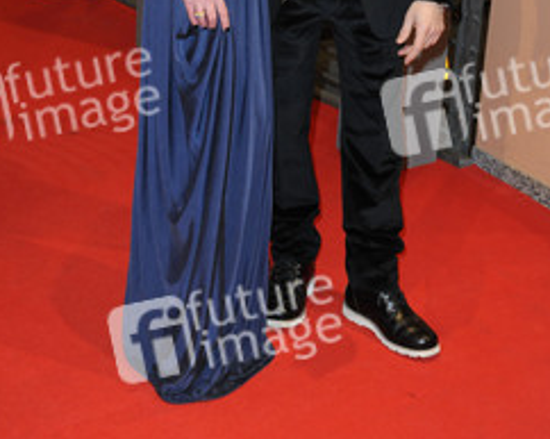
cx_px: 291
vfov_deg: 16.6
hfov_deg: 21.3
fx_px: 1463
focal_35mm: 90
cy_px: -11
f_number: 5.6
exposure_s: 1/200
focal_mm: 58
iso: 3200
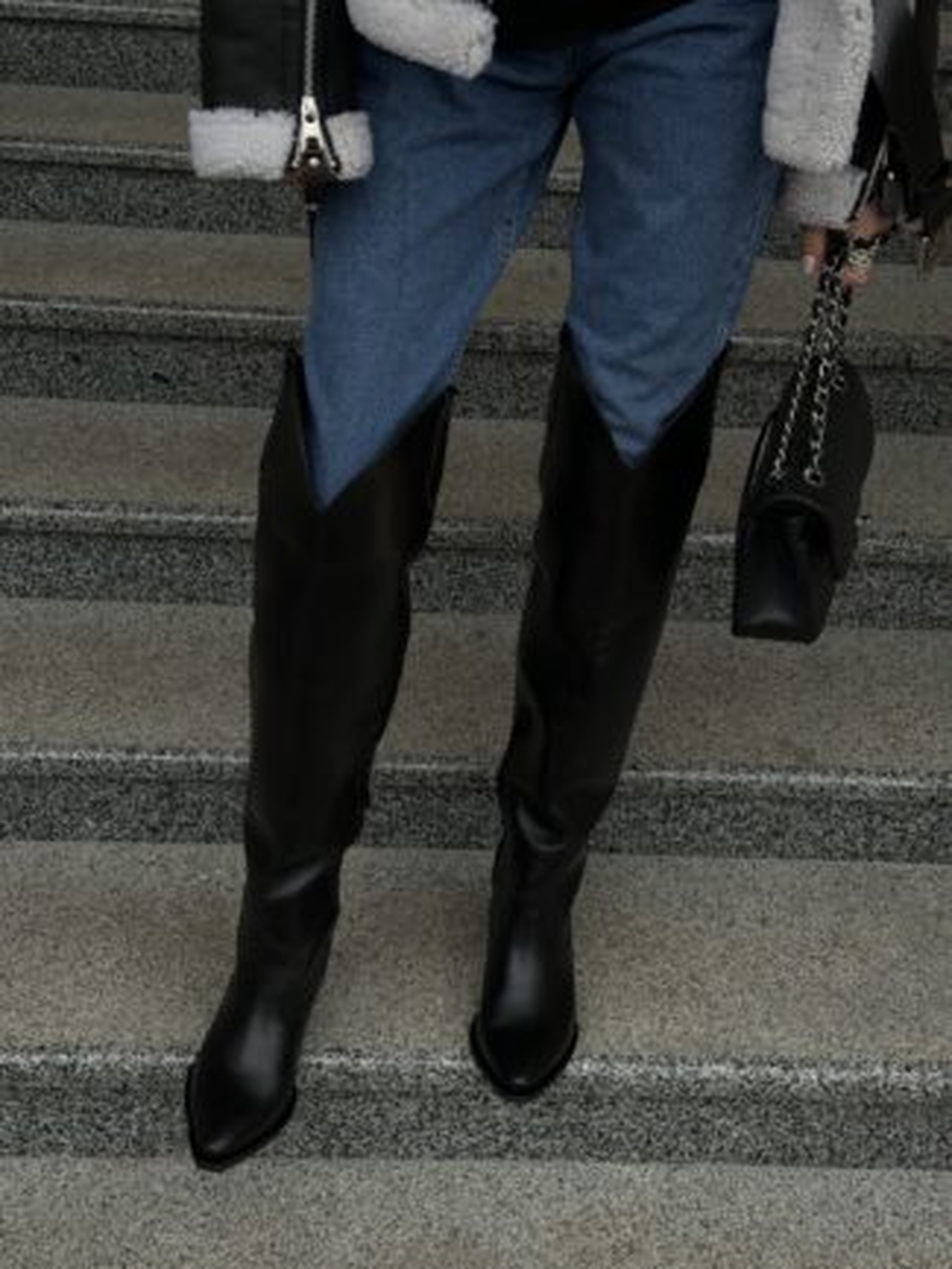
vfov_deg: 39.6
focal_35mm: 48
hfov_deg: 30.3
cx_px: 476
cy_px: 634
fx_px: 1759
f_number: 1.78
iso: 100
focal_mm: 6.86
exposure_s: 1/106
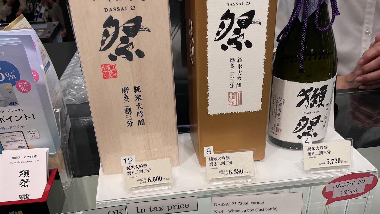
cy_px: 181
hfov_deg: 52.8
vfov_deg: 30.2
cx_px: 190
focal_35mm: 38
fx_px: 383
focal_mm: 4.2
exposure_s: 1/262
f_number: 1.6
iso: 32
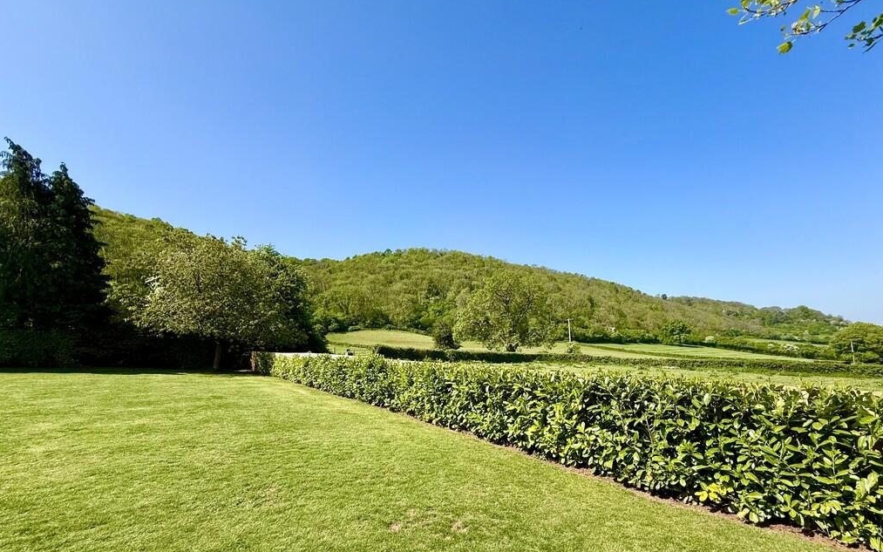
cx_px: 443
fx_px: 361
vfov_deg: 74.1
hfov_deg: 101.5
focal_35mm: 15
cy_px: 325
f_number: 2.2
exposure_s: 1/1211
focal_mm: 2.22
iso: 50
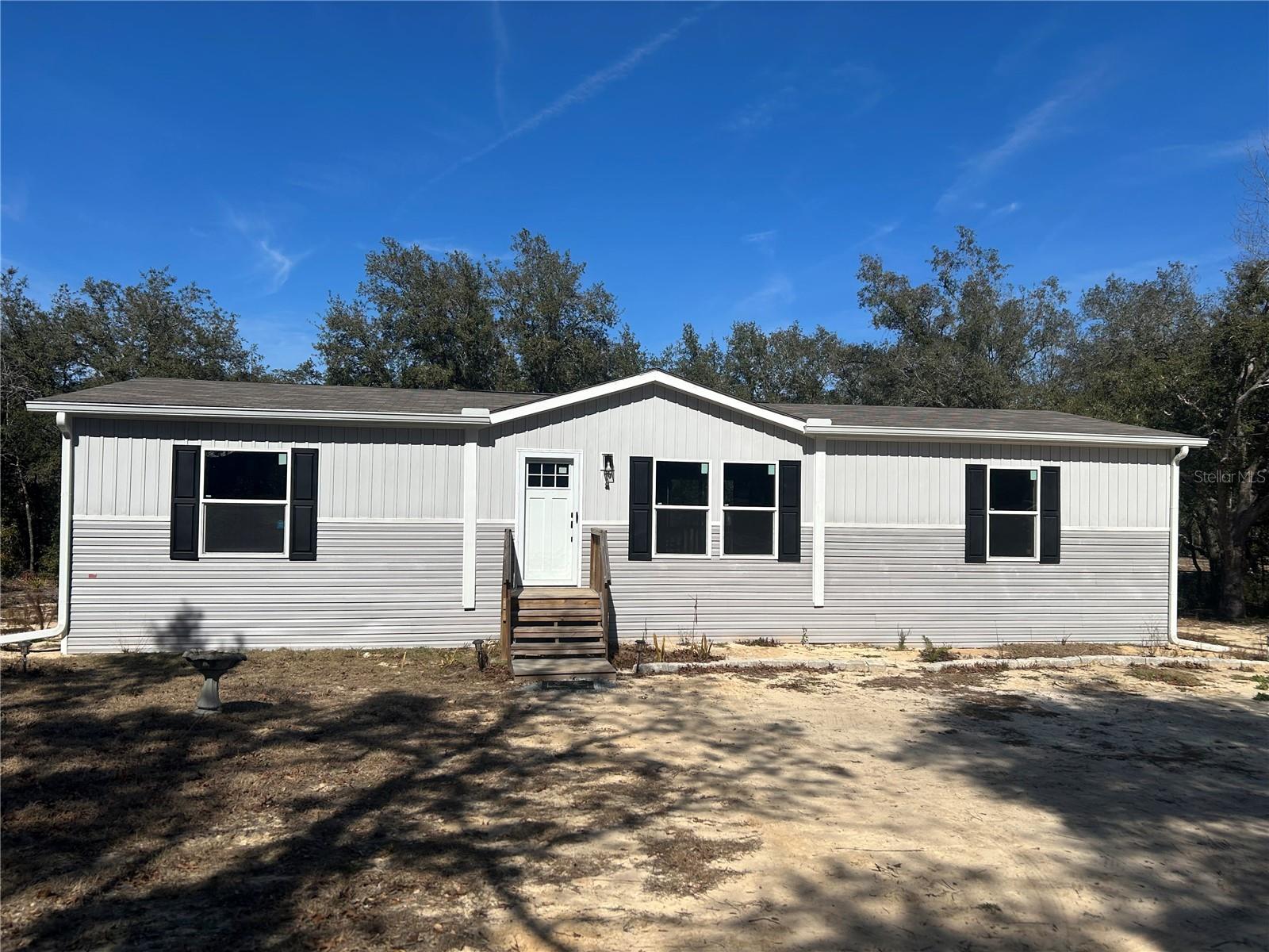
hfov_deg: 67.3
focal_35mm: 26
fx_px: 953
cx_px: 634
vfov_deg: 53.1
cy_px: 476
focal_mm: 5.7
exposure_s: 1/8000
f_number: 1.5
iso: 50
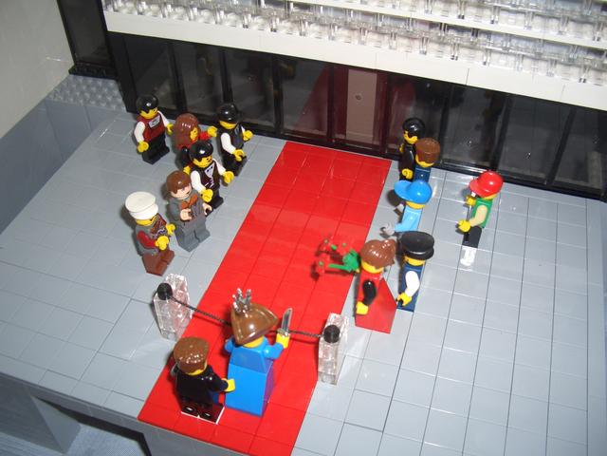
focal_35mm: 35
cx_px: 304
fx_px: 614
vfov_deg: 40.7
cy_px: 228
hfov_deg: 52.6
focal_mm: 5.8
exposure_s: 1/60
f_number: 2.6
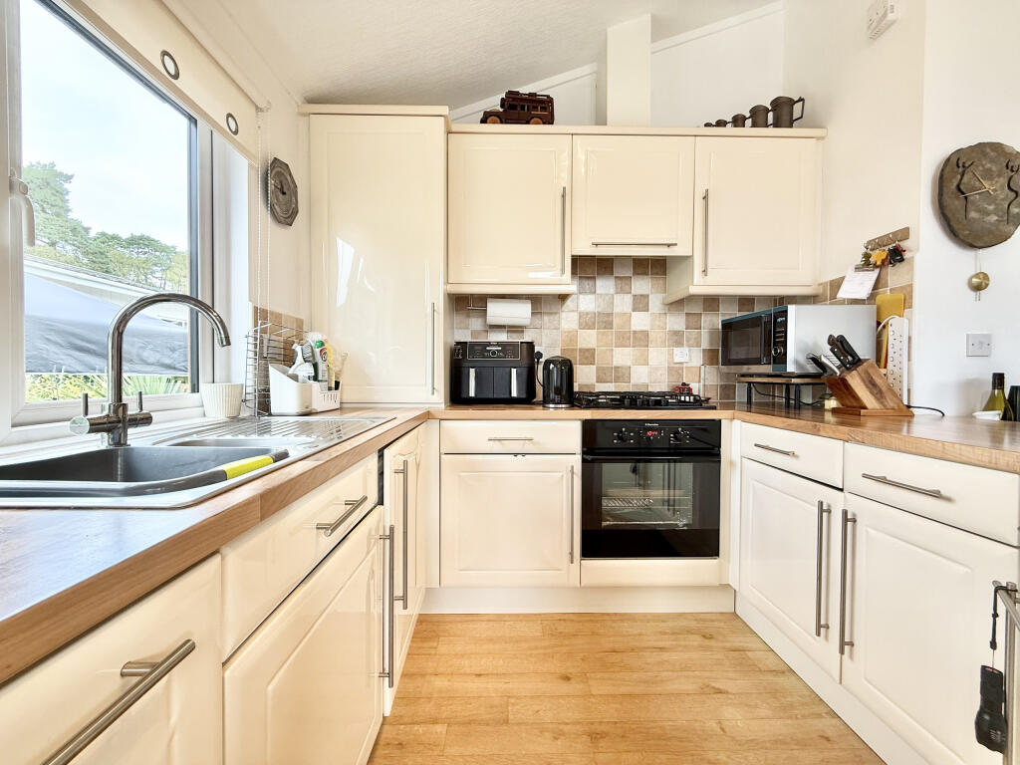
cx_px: 510
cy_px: 382
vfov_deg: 85.7
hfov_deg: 102.1
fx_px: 413
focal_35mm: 14
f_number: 2.2
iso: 64
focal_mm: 2.22
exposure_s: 1/100
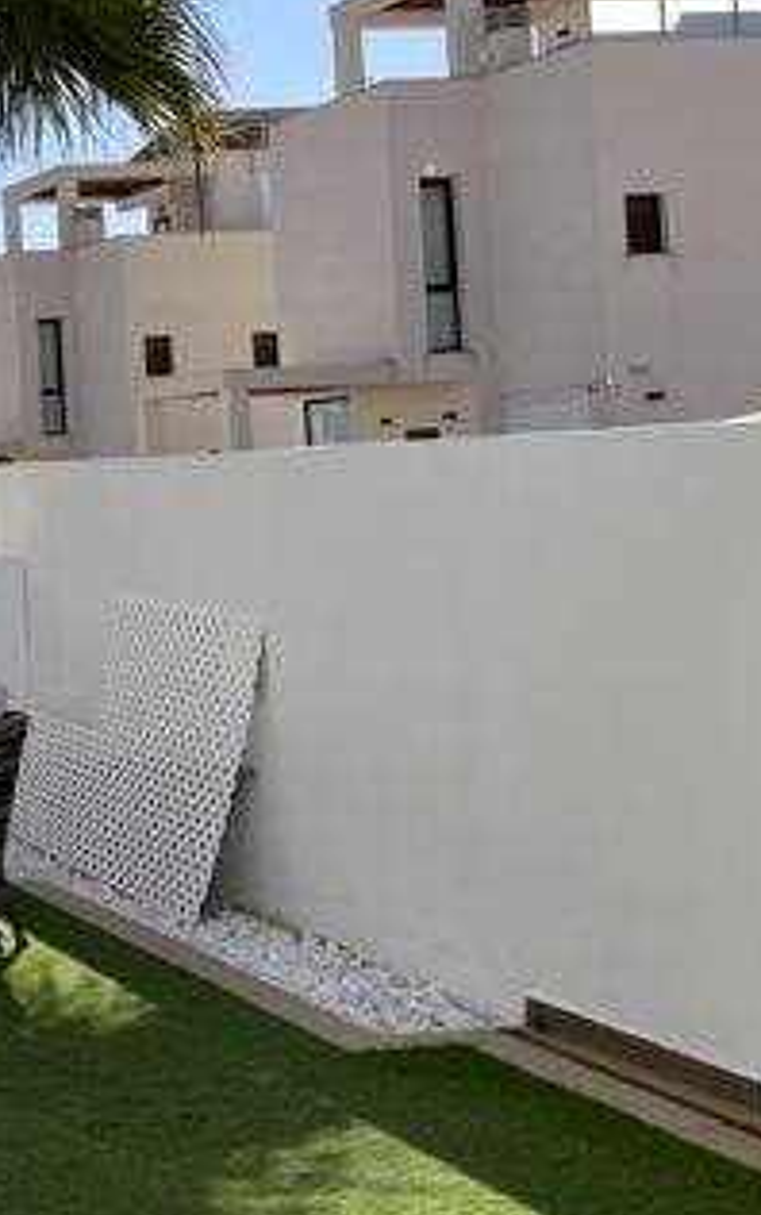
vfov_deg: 34.2
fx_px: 1954
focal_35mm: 59
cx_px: -575
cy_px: 415
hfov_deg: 18.0
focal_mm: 5.1
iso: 32
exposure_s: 1/6250
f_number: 1.6
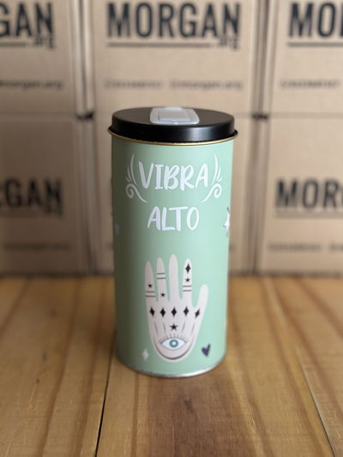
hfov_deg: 30.3
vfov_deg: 39.6
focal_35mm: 48
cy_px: 228
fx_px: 634
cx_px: 172
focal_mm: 6.86
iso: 400
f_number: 1.78
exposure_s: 1/60
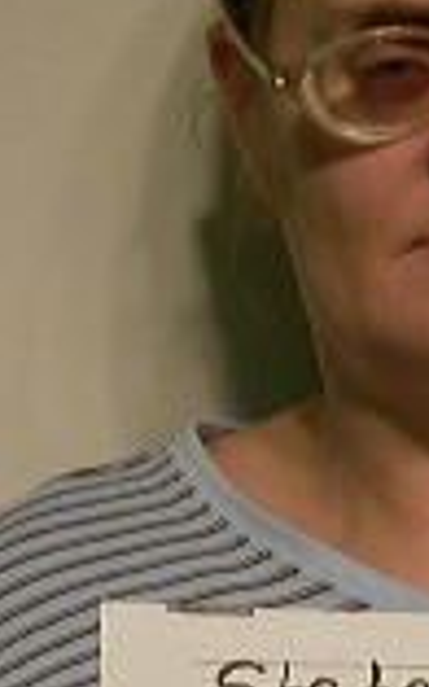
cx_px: 411
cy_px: 709
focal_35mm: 220
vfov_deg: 9.5
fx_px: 4119
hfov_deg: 5.9
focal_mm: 10.6
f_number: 2.9
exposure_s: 1/62.4
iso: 100
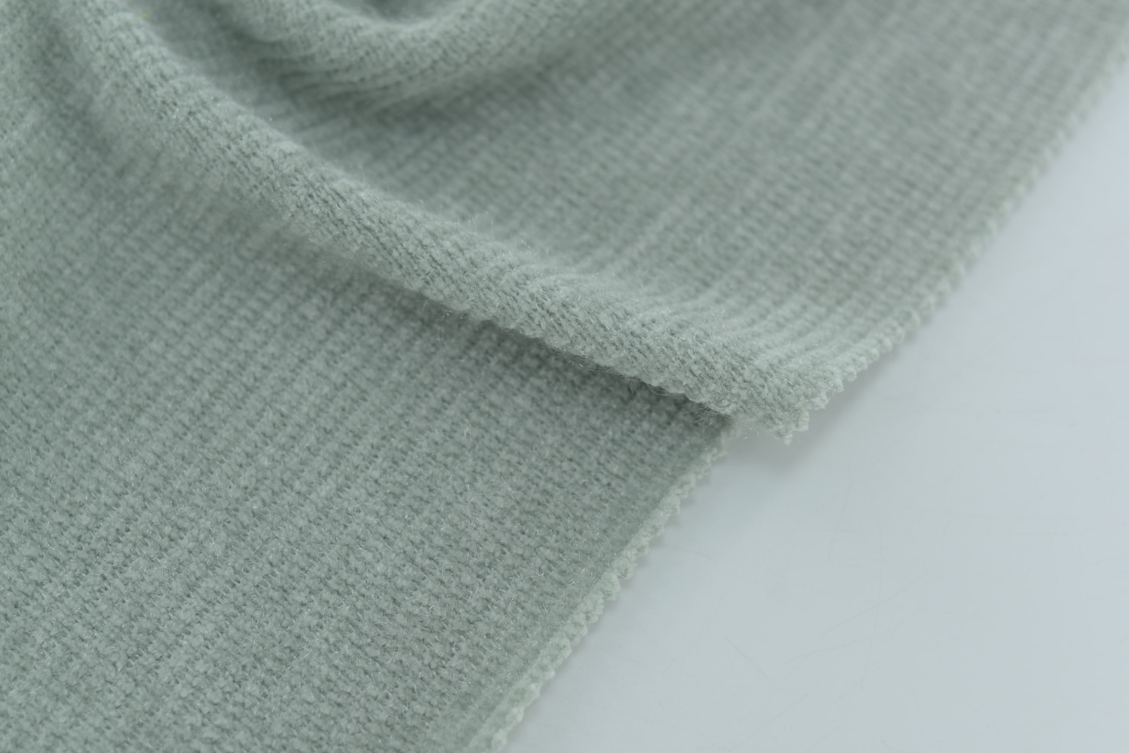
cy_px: 368
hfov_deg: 34.5
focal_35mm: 58
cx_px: 535
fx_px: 1820
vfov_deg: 23.4
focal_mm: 50
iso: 100
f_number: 3.5
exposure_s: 1/200
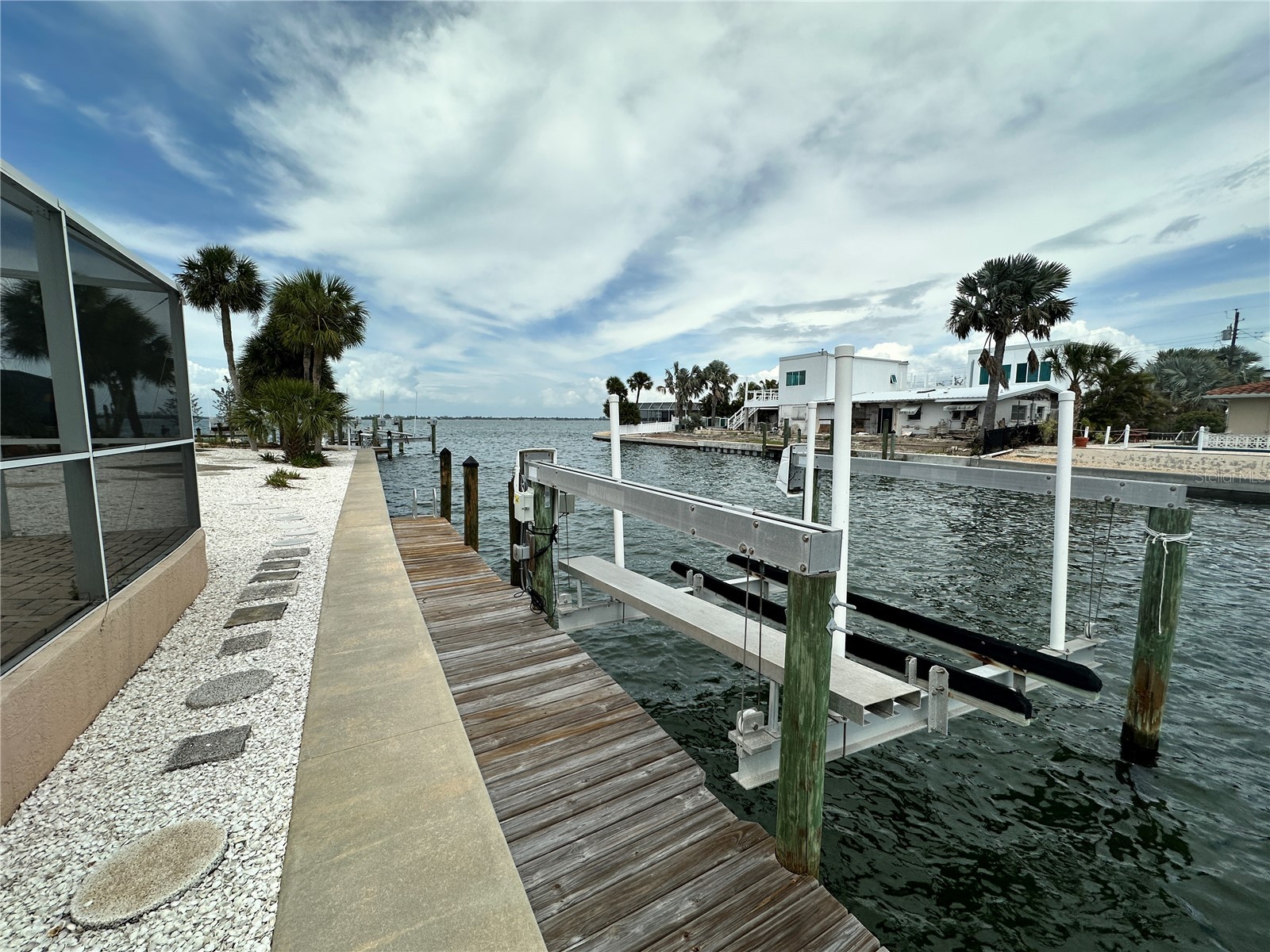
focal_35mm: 14
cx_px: 635
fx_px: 514
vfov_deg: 85.7
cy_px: 476
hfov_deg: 102.1
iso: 50
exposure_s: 1/3401
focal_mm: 2.22
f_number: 2.2
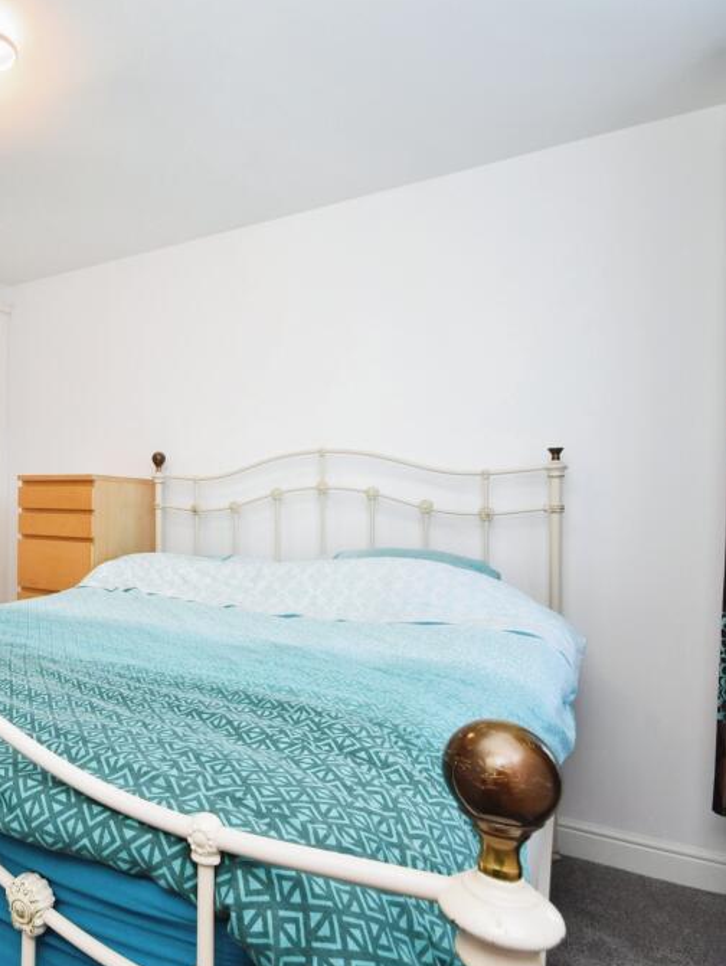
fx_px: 615
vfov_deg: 76.4
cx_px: 127
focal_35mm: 22
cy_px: 482
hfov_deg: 55.9
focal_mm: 10
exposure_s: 1/30
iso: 800
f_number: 8
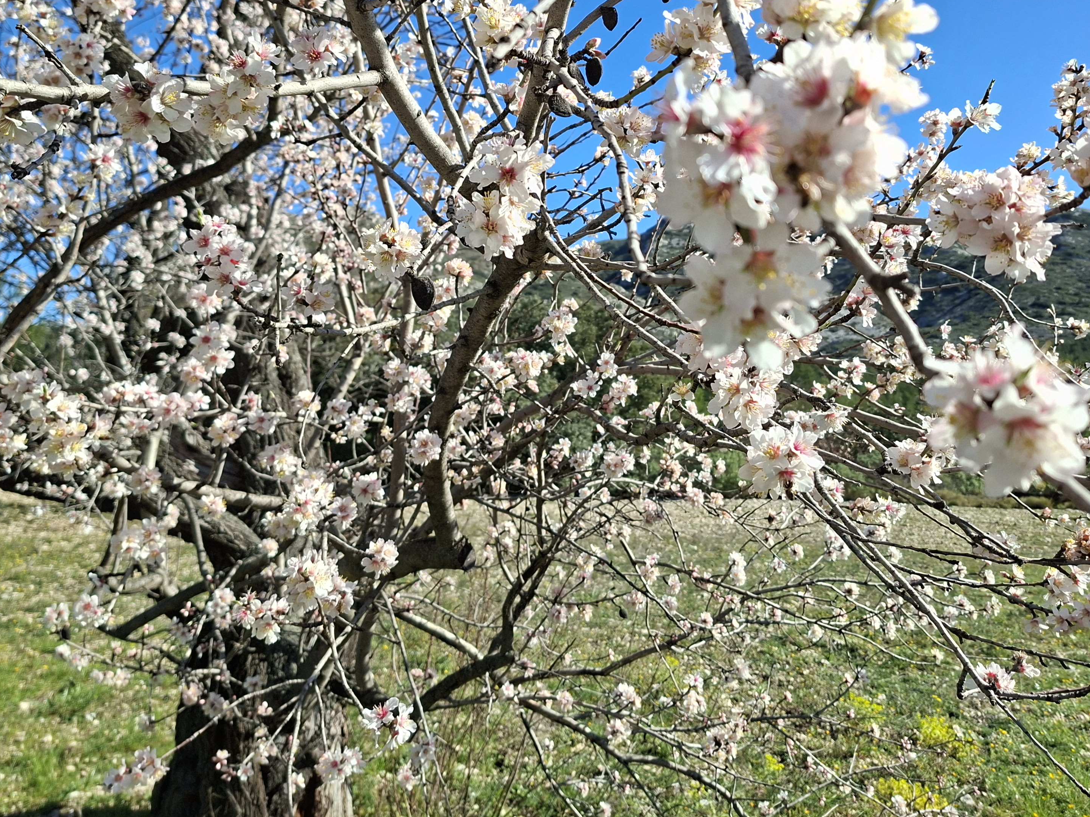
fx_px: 1008
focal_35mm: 32
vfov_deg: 43.3
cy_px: 249
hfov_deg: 56.8
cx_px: 566
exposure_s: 1/1587
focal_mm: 5.54
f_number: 1.8
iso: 50
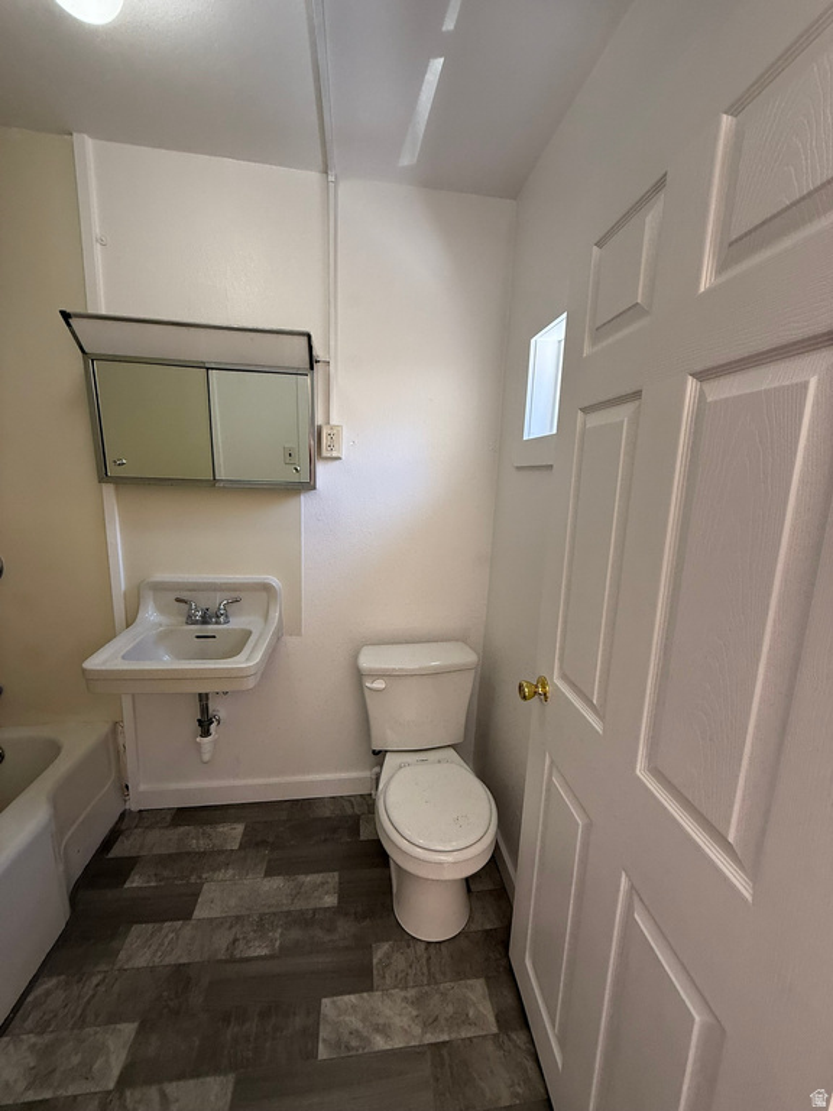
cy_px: 556
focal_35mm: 14
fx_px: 449
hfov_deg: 85.7
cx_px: 416
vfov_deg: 102.1
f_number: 2.2
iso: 125
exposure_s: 1/99
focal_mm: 2.22
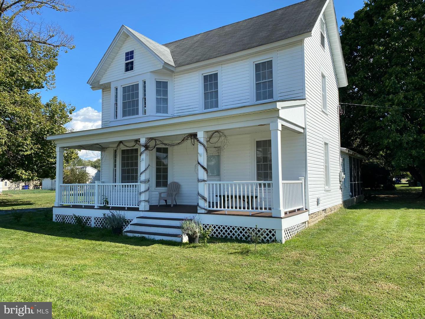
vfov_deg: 53.1
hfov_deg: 67.3
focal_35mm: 26
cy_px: 160
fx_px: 319
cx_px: 212
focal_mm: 4.25
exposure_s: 1/2105
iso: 32
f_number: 1.8
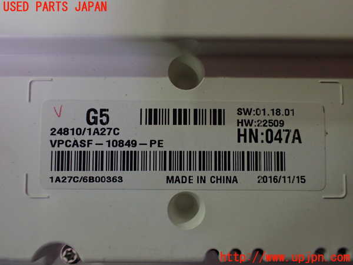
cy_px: 132
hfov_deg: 60.0
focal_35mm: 30
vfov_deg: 46.8
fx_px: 306
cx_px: 176
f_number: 2.3
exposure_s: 1/125
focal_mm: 5.4
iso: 500
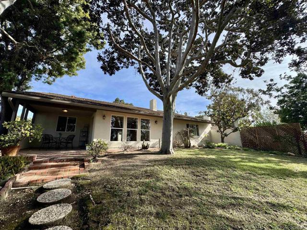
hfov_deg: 102.1
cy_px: 115
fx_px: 124
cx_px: 154
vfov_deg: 85.7
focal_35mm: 14
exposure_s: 1/921
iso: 50
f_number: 2.2
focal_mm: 2.22
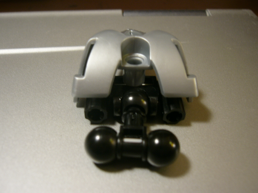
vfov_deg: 40.7
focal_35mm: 35
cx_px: 129
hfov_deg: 52.6
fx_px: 261
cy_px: 96
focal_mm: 5.8
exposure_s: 1/8
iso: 50
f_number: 2.8
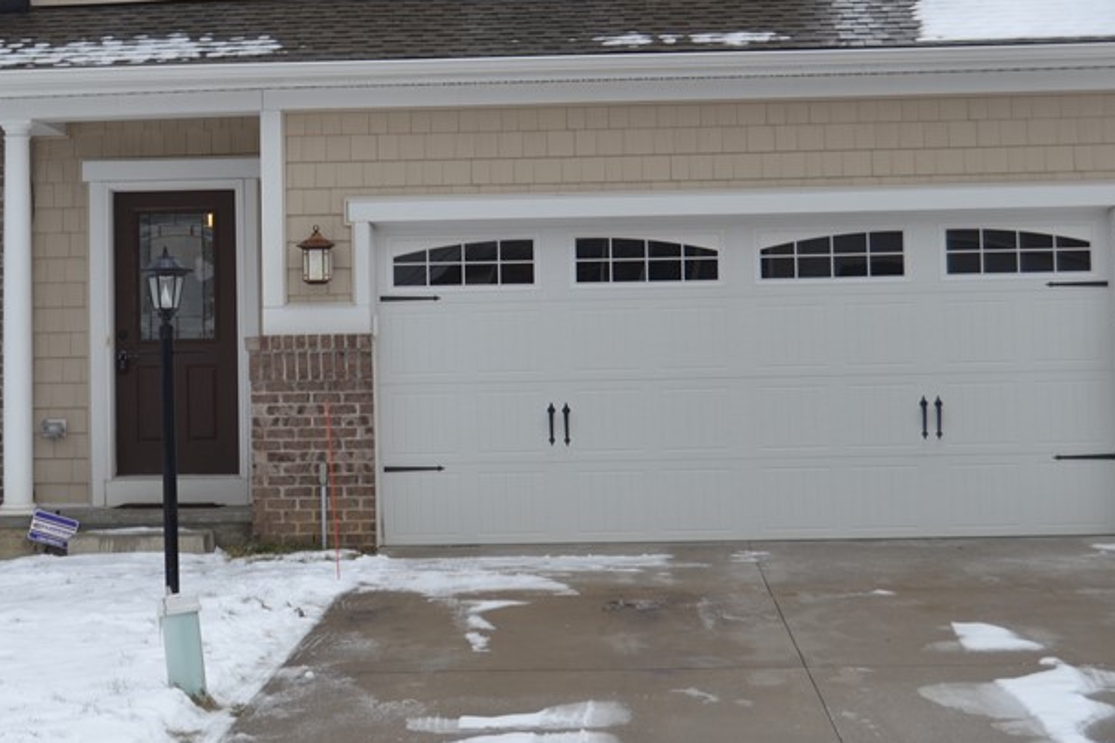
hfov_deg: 22.2
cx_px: 330
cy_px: 124
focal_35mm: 91
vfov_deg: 14.9
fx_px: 2818
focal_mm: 34
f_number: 6.3
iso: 100
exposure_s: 1/160
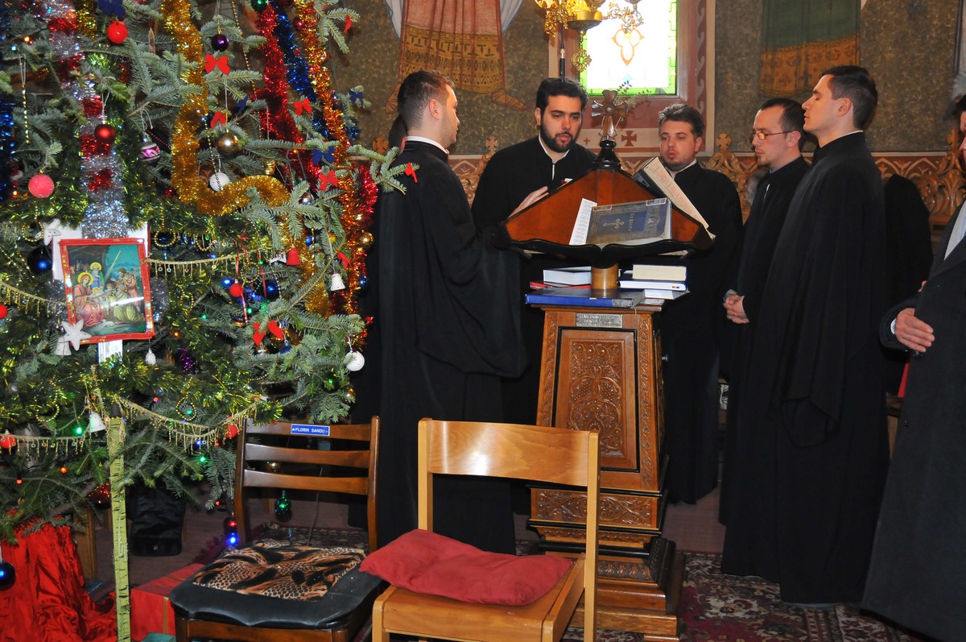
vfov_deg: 30.8
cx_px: 483
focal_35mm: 44
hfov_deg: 45.0
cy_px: 321
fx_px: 1166
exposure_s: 1/60
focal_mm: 29
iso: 1000
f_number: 3.8
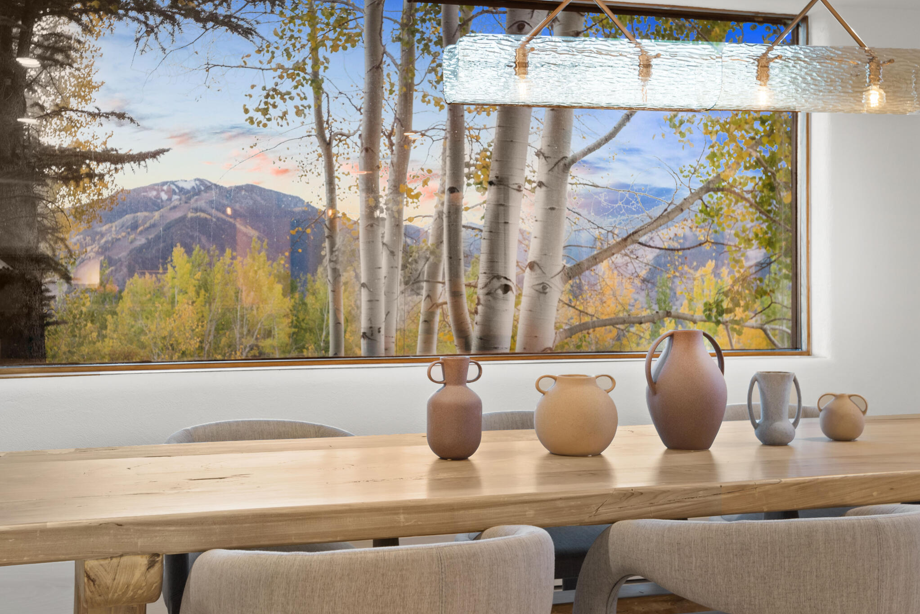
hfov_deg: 44.3
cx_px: 383
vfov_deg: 30.5
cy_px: 291
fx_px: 1125
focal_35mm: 44
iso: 200
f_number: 7.1
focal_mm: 30
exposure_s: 1.6
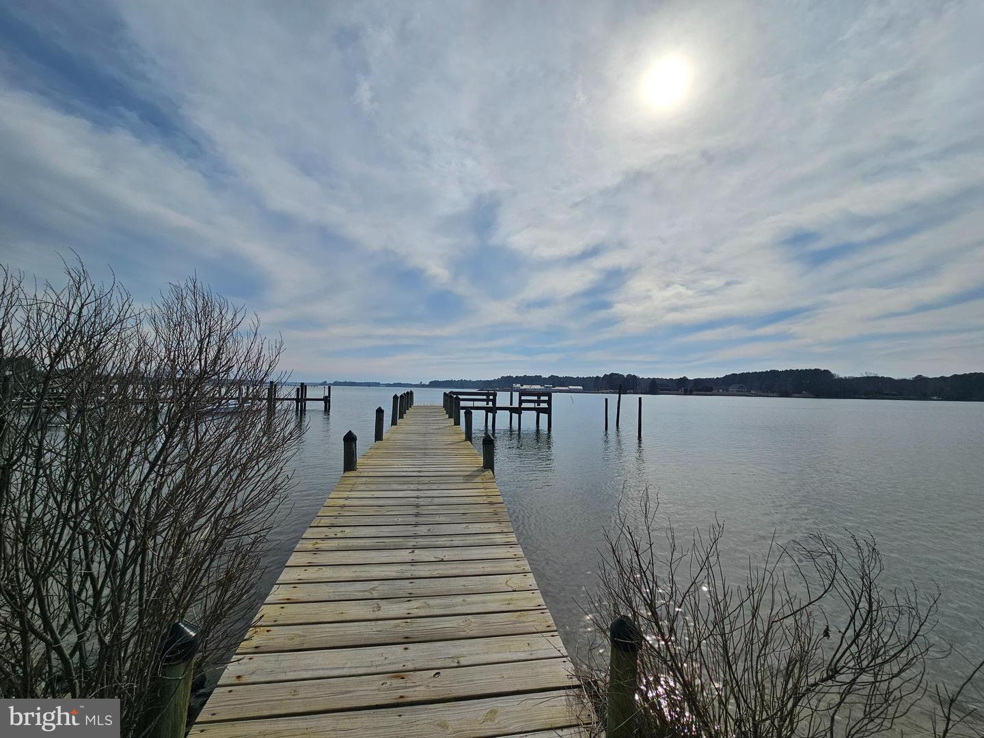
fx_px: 370
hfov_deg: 106.2
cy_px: 369
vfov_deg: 89.9
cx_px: 492
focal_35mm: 13
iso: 50
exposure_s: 1/8201
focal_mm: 2.2
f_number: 2.2
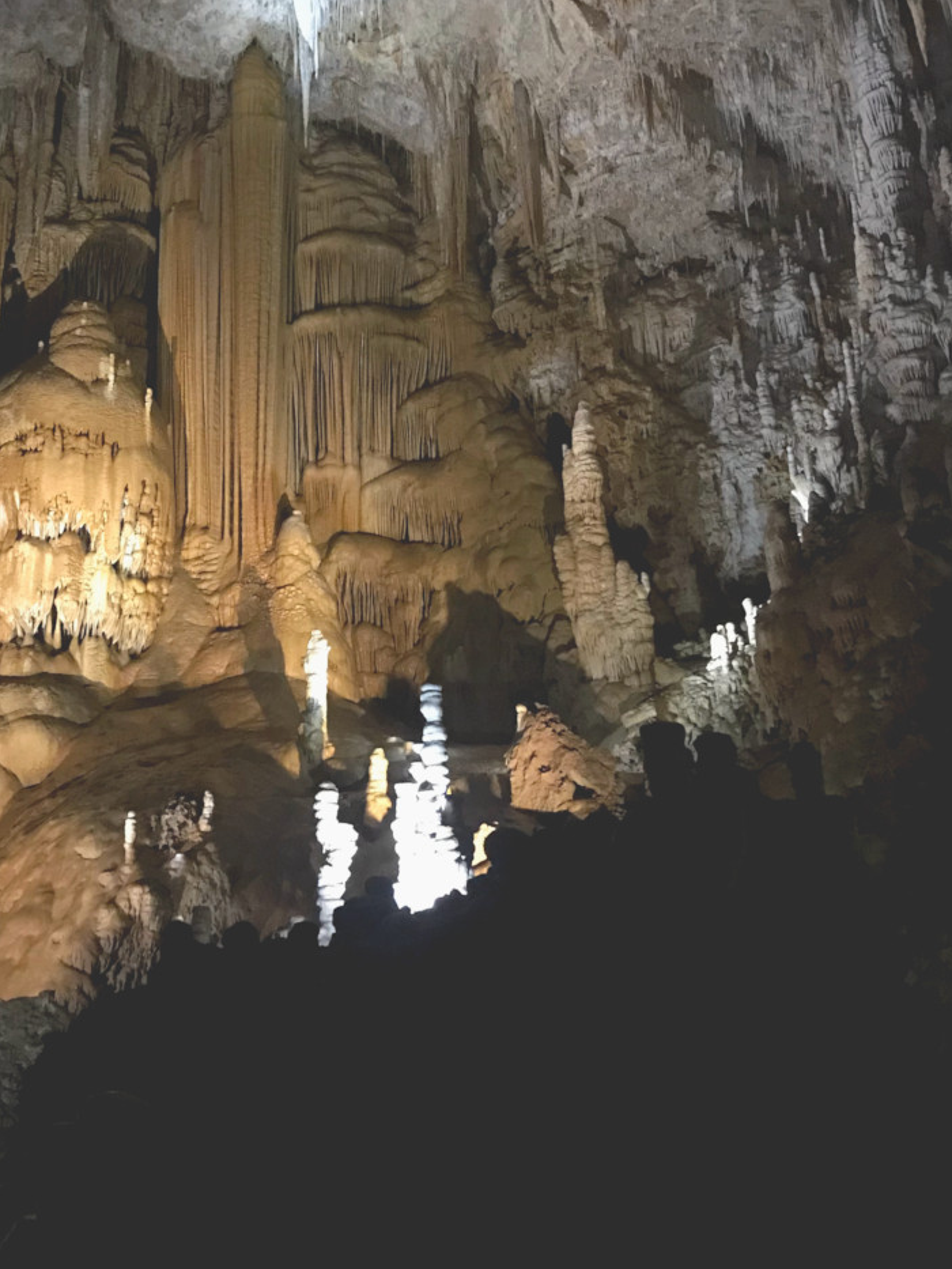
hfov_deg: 35.5
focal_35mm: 40
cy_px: 426
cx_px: 298
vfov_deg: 46.1
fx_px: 1466
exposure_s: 1/4
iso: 200
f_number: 1.8
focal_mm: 3.99
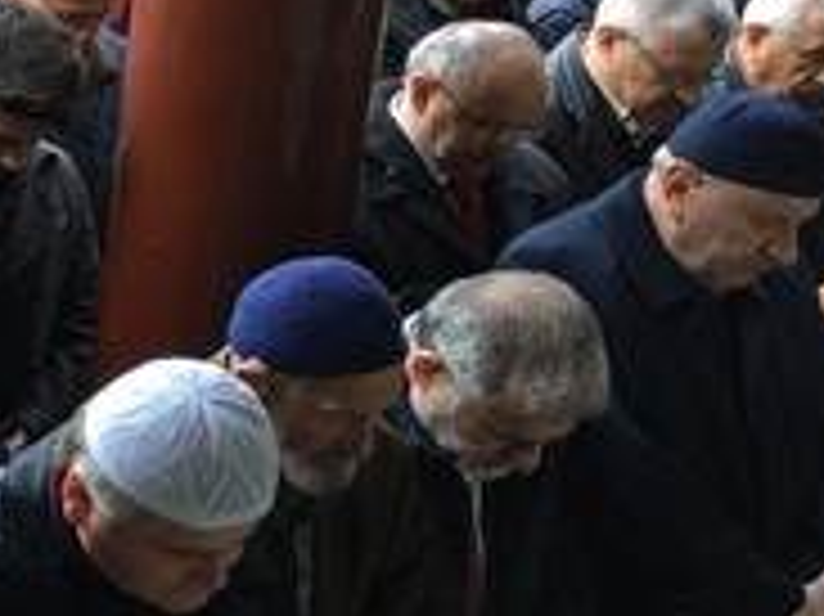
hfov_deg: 16.0
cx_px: -626
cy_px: 135
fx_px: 2522
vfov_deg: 13.9
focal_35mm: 106
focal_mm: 4.15
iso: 40
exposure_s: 1/33
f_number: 2.2
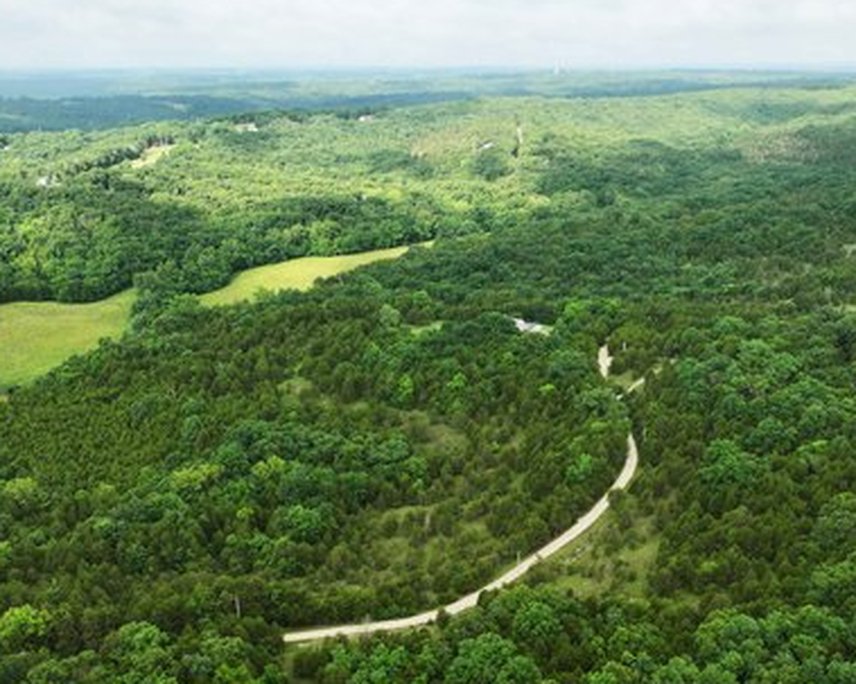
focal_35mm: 39
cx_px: 471
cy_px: 484
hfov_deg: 46.8
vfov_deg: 37.6
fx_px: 988
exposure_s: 1/1000
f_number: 2.8
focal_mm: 12.29
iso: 180
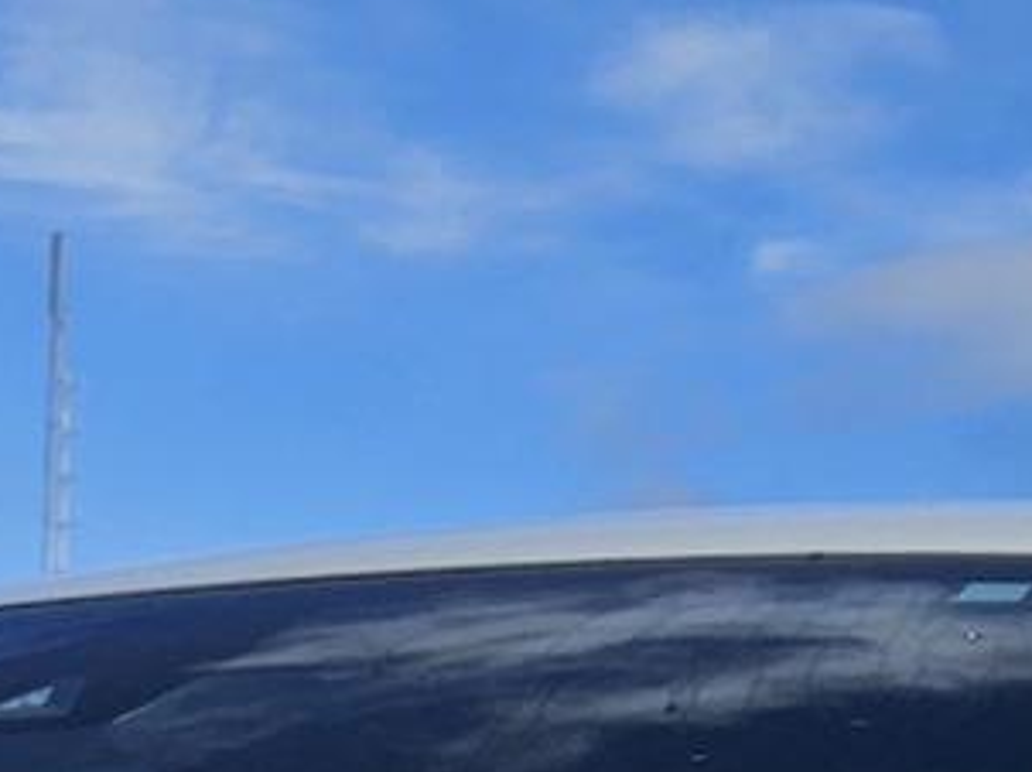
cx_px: -516
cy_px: 2237
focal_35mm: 156
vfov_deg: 8.2
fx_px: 4647
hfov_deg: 12.1
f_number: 1.8
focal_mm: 5.4
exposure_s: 1/3336
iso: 25
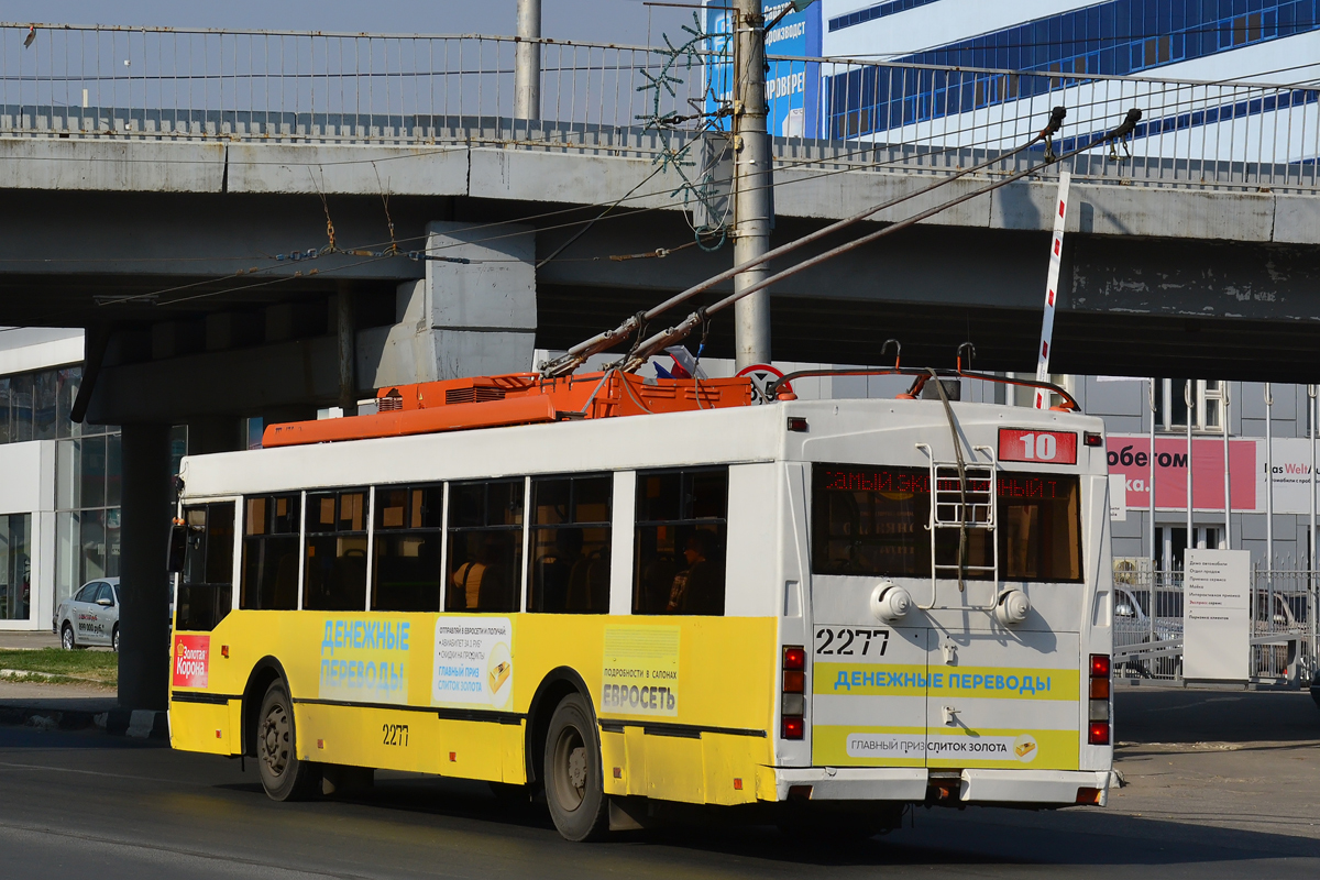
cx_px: 660
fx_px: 2750
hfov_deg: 27.0
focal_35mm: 75
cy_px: 440
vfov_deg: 18.2
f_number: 8
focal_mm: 50
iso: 200
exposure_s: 1/1000
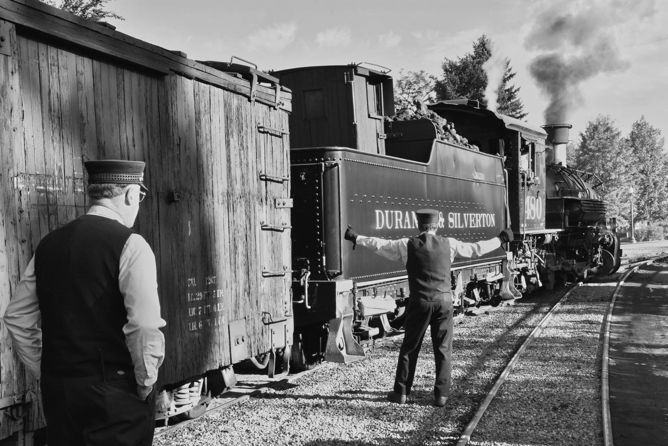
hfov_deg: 38.9
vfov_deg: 26.5
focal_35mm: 51
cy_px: 223
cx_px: 334
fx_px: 946
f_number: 16
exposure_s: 1/50
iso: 160
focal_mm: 34
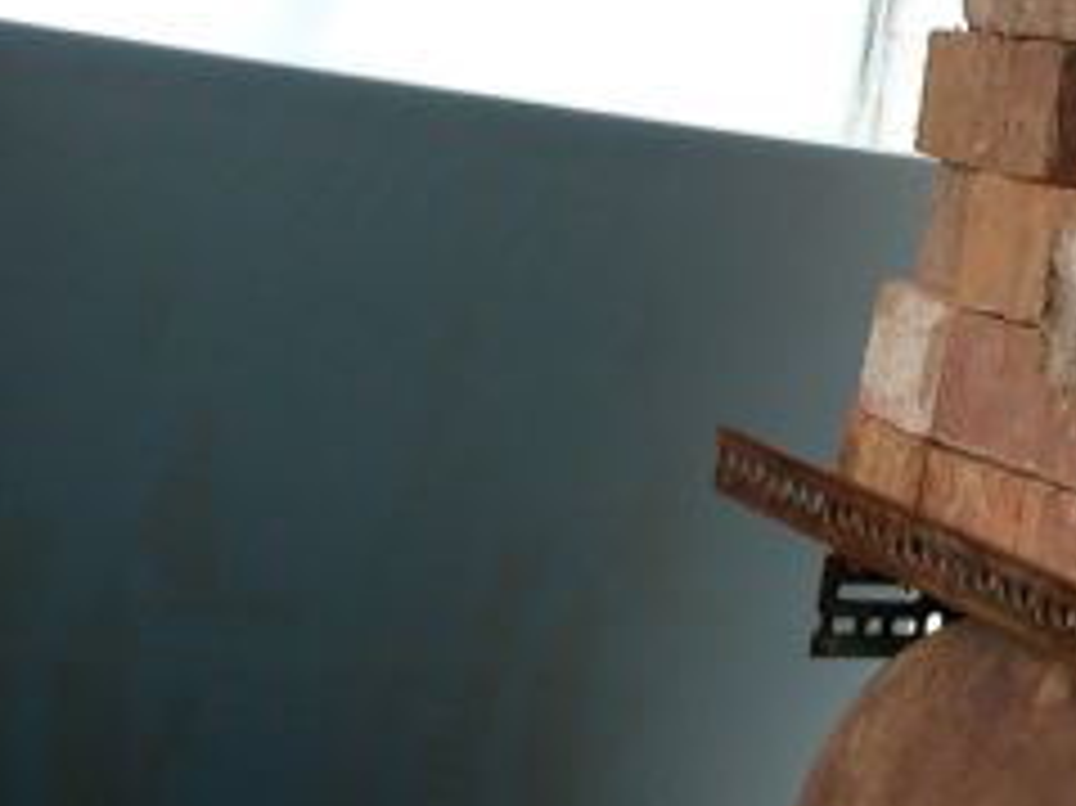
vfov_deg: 14.8
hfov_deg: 18.8
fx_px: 3076
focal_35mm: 99
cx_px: 1292
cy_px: 158
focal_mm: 5.6
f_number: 2.7
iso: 100
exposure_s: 1/246
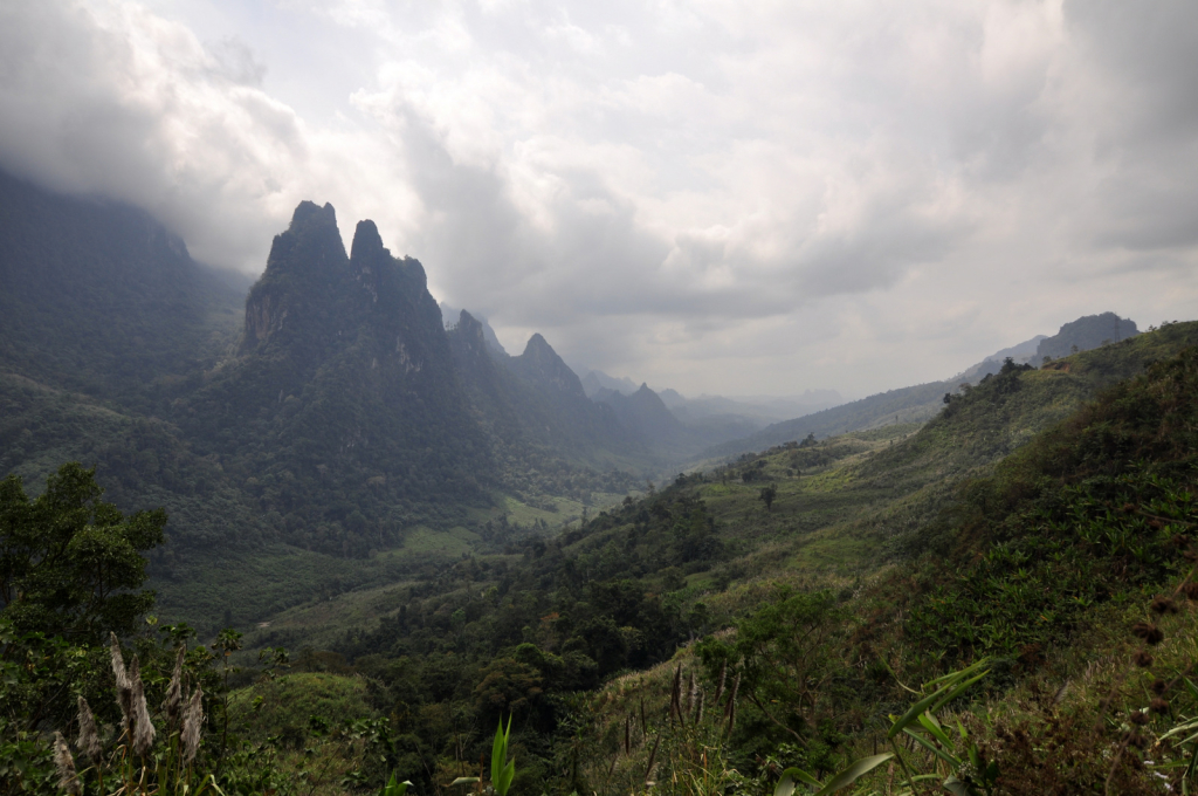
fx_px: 748
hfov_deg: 77.4
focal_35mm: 22
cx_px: 599
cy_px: 398
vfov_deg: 56.0
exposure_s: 1/2000
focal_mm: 15
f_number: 5.6
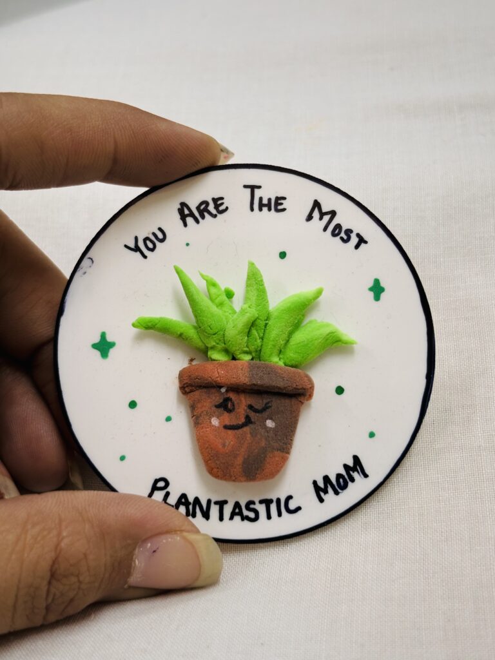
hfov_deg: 28.0
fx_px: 991
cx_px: 248
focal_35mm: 52
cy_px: 330
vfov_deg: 36.8
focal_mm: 5.96
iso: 50
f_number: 1.6
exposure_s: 1/50
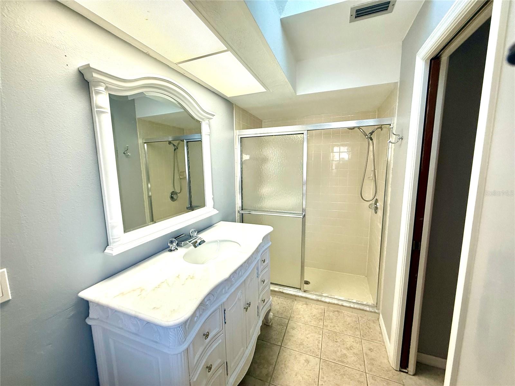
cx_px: 258
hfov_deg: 102.1
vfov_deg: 85.7
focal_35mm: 14
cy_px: 193
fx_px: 208
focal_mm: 2.22
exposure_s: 1/120
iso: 200
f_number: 2.2
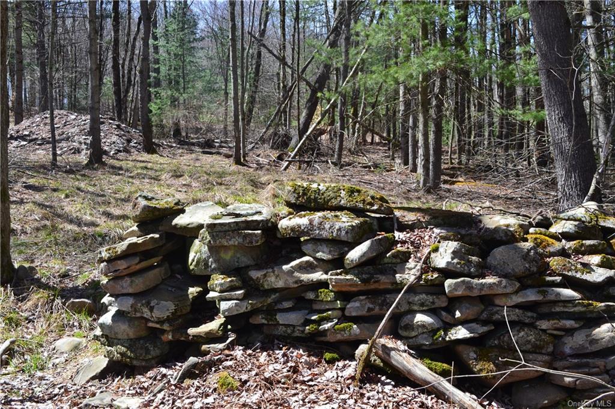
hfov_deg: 49.6
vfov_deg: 34.2
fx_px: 666
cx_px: 308
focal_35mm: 39
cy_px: 204
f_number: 9
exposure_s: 1/160
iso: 400
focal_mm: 26
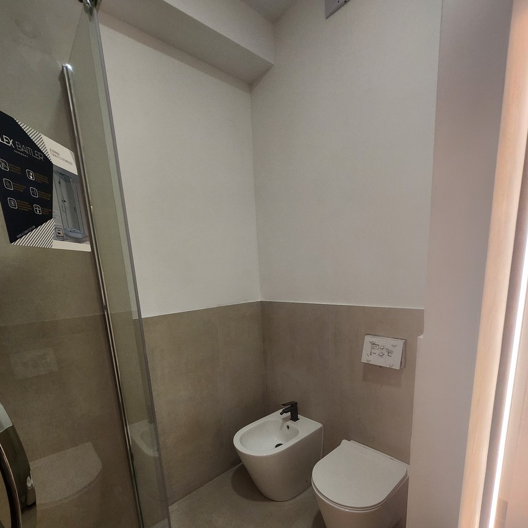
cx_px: 265
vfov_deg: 85.6
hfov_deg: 87.4
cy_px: 332
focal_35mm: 16
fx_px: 276
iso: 125
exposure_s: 1/50
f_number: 2.2
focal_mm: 1.74
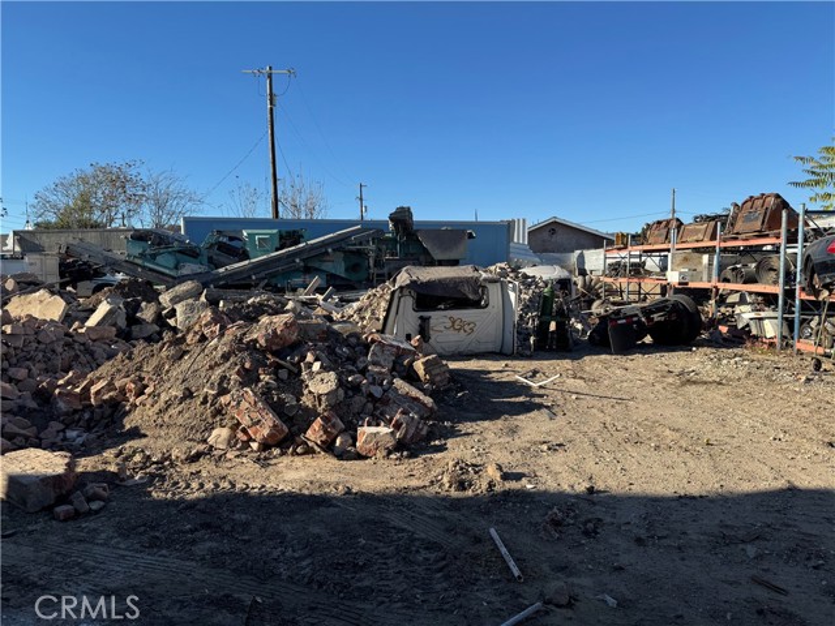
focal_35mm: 24
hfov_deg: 71.6
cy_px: 313
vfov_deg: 56.8
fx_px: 579
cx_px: 418
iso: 80
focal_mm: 6.76
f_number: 1.78
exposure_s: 1/3247
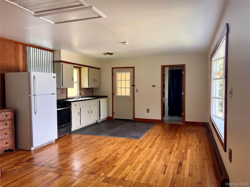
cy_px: 94
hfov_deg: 67.3
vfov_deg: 53.1
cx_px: 125
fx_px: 188
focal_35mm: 26
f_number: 1.5
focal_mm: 5.7
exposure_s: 1/121
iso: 50
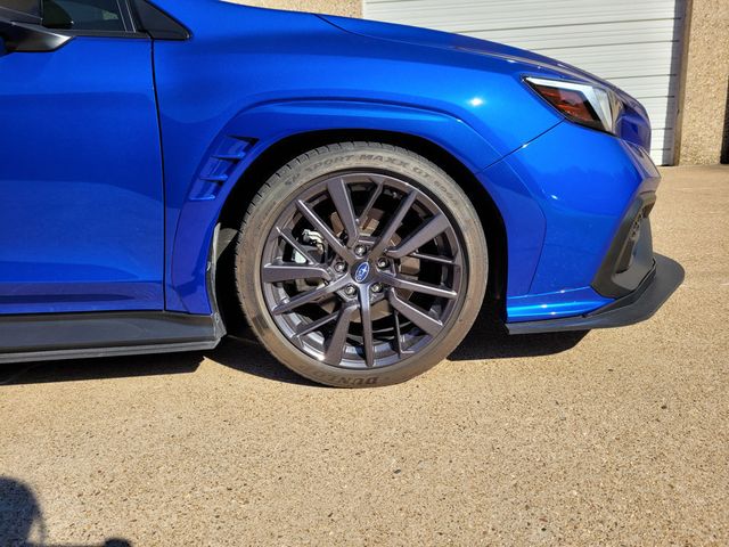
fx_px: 548
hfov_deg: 67.3
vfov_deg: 53.1
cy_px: 274
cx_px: 364
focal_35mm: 26
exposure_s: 1/1962
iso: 40
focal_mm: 5.4
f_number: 1.8
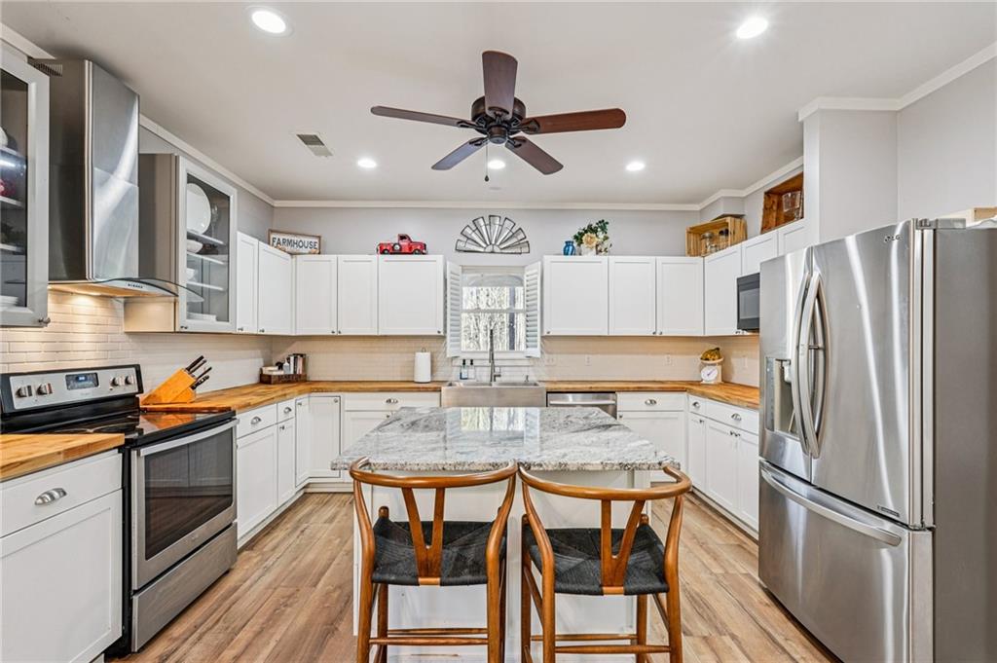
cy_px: 332
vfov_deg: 73.7
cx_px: 498
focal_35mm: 16
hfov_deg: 96.8
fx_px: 443
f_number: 8
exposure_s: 1/8
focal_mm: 16
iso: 800
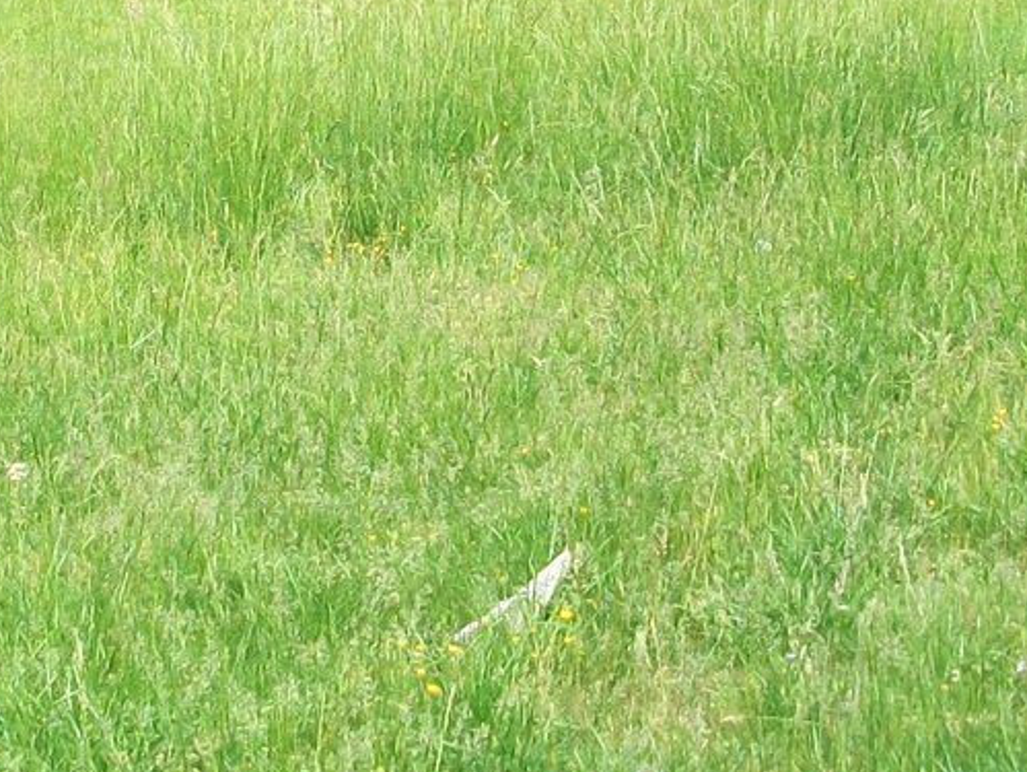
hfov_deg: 18.7
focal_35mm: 103
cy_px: -38
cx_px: 79
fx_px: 3058
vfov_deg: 14.1
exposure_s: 1/640
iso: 80
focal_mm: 5.7
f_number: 2.8
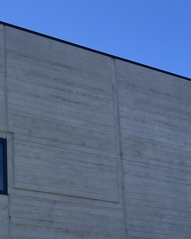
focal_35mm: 86
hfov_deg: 16.7
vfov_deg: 21.6
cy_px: 228
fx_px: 608
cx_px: -66
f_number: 1.5
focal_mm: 5.7
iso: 50
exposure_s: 1/4444
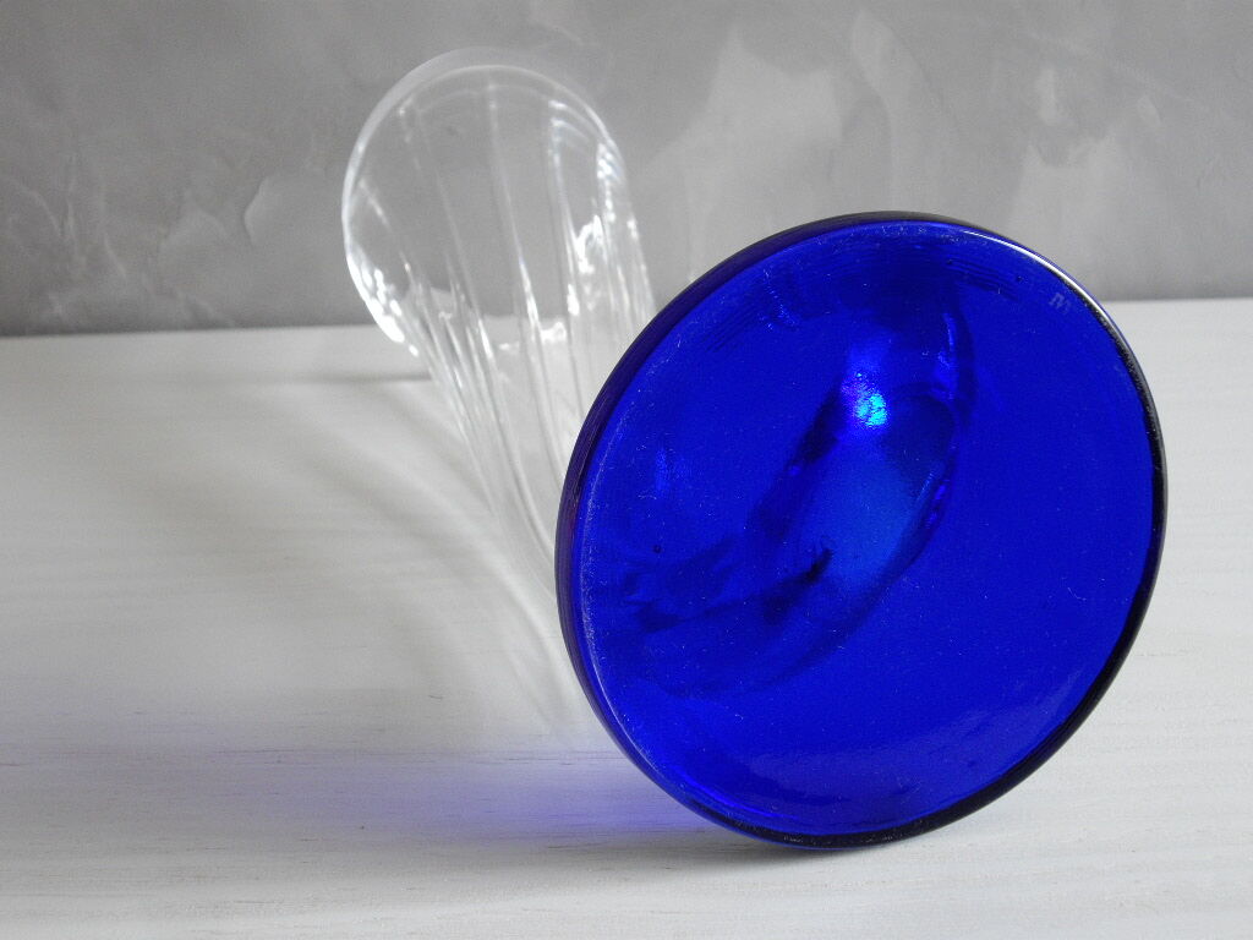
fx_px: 1991
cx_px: 626
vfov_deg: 26.6
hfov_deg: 34.9
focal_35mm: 55
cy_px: 470
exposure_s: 1/80
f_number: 3.4
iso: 200
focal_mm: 11.5
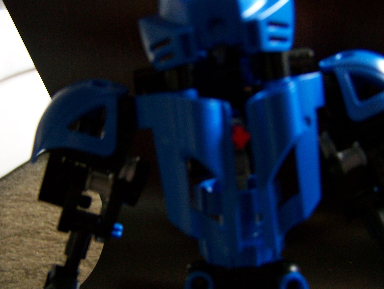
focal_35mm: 38
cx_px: 192
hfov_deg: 48.9
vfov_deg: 37.8
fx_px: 422
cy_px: 144
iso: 160
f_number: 2.8
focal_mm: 6.3
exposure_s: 1/8
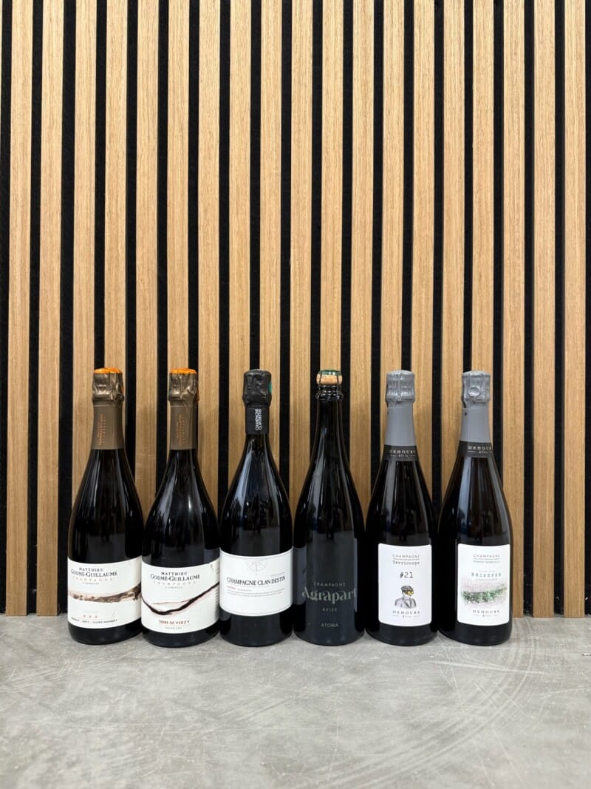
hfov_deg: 56.8
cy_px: 394
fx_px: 546
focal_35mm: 24
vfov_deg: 71.6
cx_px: 296
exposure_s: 1/50
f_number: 1.78
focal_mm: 6.76
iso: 320
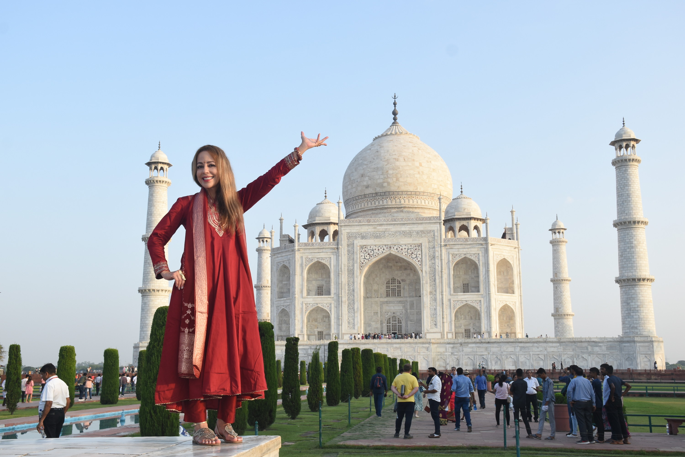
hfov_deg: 47.9
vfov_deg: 33.0
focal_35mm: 40
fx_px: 771
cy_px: 228
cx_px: 342
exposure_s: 1/160
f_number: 6.3
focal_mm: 27
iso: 200
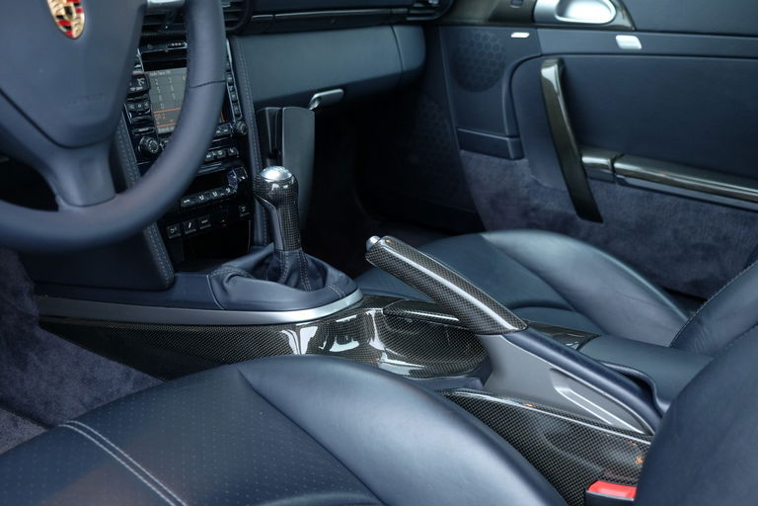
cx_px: 379
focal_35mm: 43
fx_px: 905
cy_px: 253
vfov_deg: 31.2
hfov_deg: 45.4
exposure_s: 1/60
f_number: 3.2
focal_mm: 28.9
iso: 640
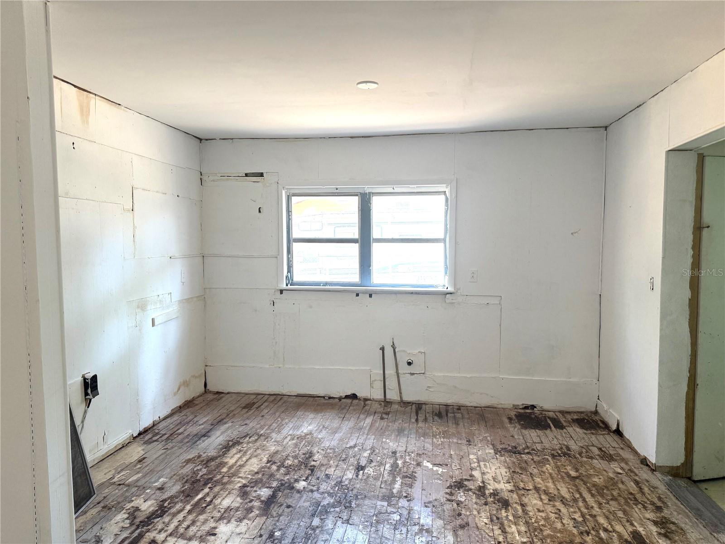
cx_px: 362
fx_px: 503
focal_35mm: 24
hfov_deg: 71.6
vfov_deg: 56.8
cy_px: 272
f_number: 1.78
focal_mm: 6.76
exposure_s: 1/92
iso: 200
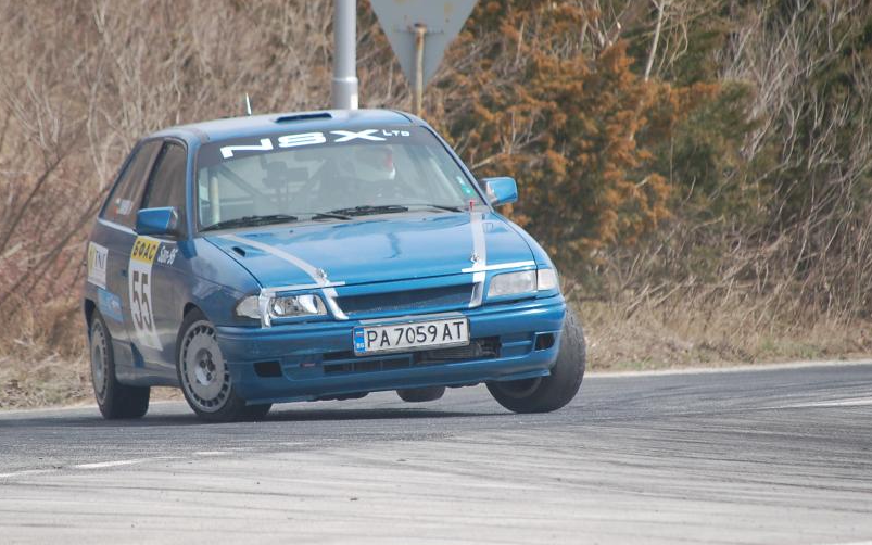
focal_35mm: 370
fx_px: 8794
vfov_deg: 3.6
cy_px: 263
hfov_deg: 5.7
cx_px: 357
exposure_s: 1/1000
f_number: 5.6
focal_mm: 190
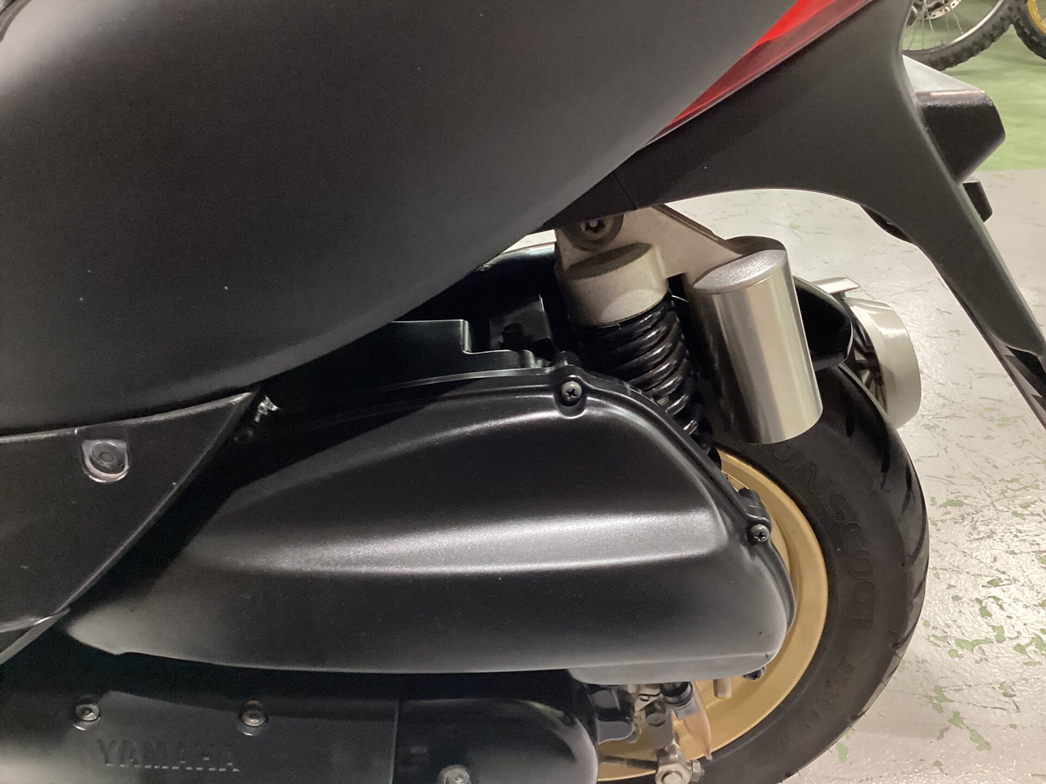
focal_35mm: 31
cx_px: 523
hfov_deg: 58.4
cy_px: 392
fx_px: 937
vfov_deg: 45.4
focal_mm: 3.3
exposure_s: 1/40
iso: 320
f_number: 2.4
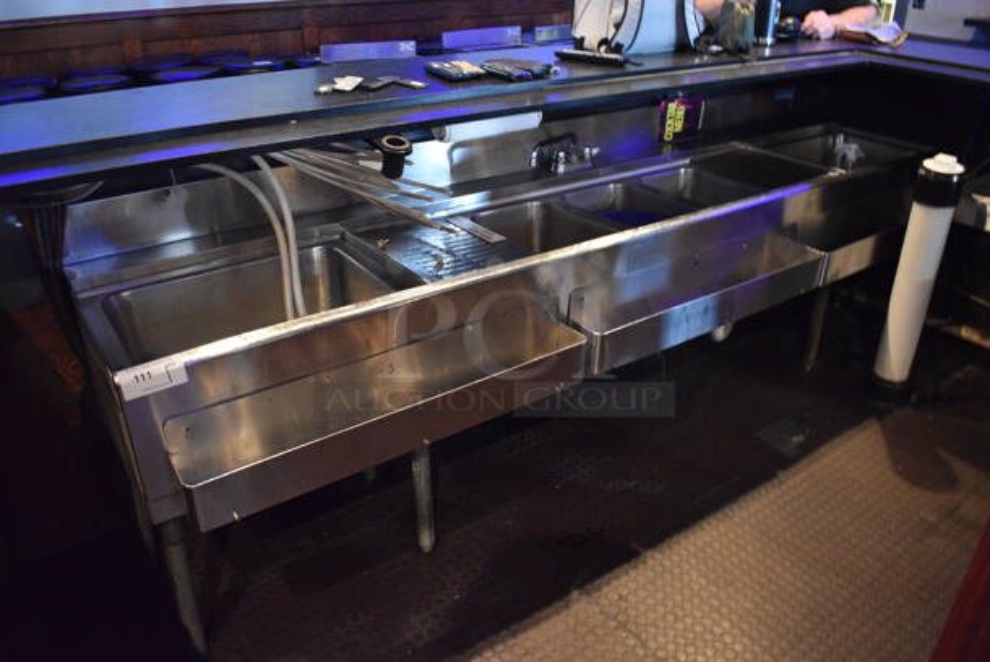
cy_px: 331
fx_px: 743
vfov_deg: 48.0
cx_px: 495
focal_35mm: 27
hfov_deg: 67.3
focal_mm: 18
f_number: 3.5
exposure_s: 1/6
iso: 3200
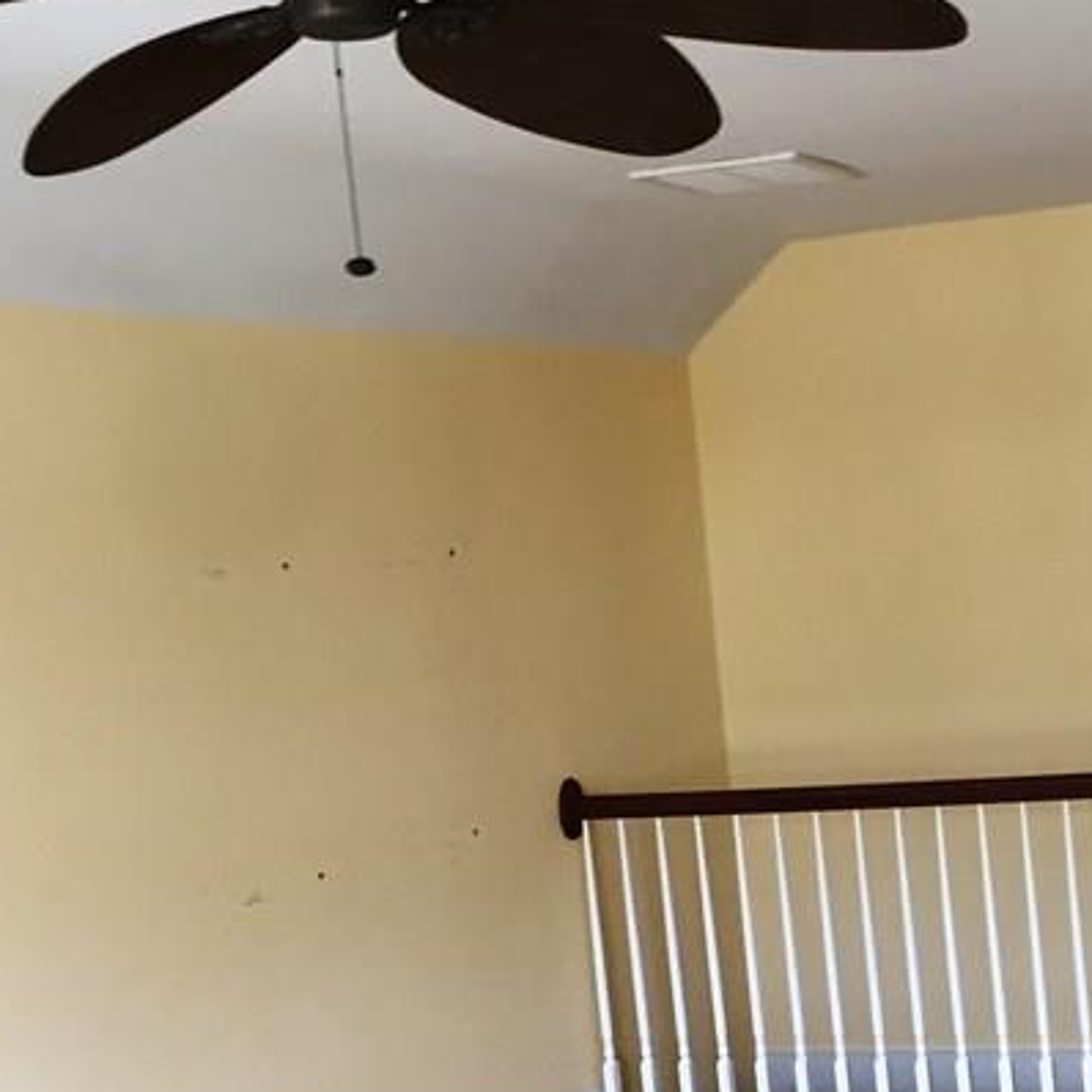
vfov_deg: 25.9
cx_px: 1021
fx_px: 2356
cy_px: 771
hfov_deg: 25.2
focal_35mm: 66
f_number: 2.2
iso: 50
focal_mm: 4.15
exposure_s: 1/33
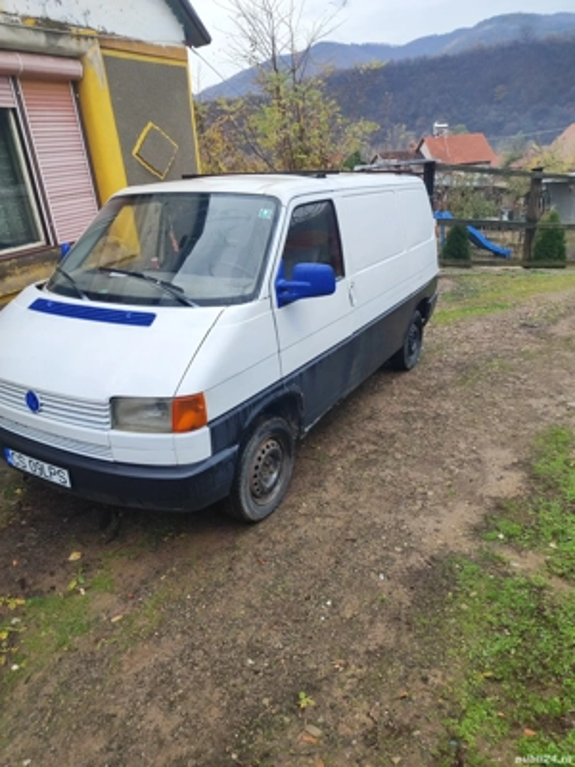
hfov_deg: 58.9
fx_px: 509
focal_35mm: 23
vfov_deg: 73.9
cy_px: 384
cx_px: 288
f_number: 1.88
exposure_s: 1/107
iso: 50
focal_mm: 5.59
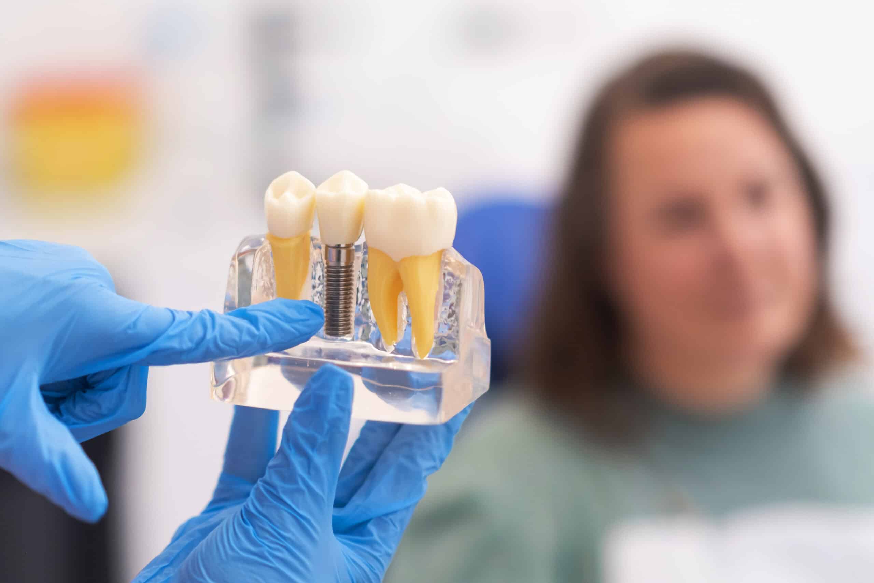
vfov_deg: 16.3
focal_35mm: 84
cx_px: 437
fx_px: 2039
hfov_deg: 24.2
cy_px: 292
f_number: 1.4
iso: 640
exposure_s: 1/100
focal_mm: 56
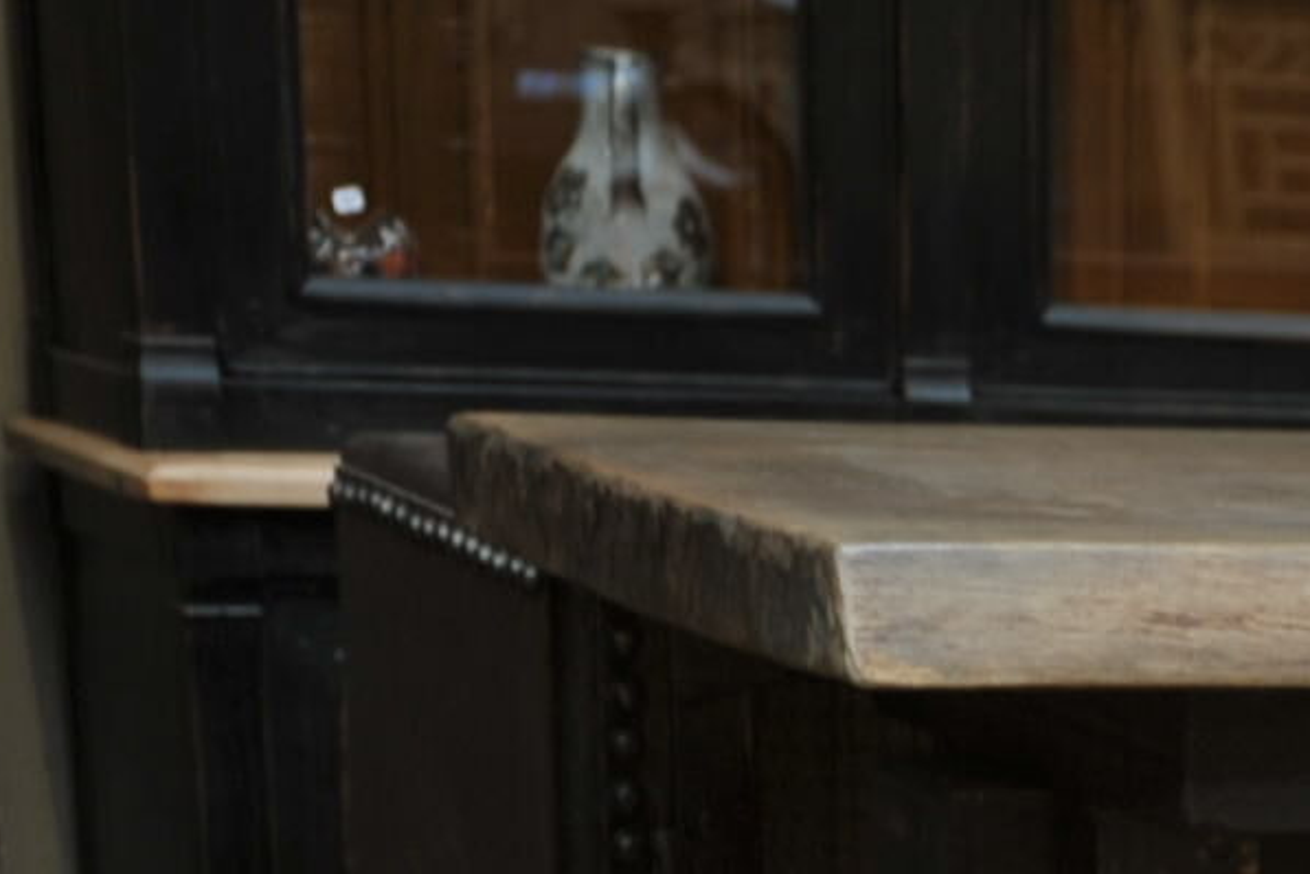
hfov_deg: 14.8
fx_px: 4657
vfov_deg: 9.4
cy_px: 2167
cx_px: 2019
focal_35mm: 128
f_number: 3.2
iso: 200
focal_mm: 24
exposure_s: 1/50
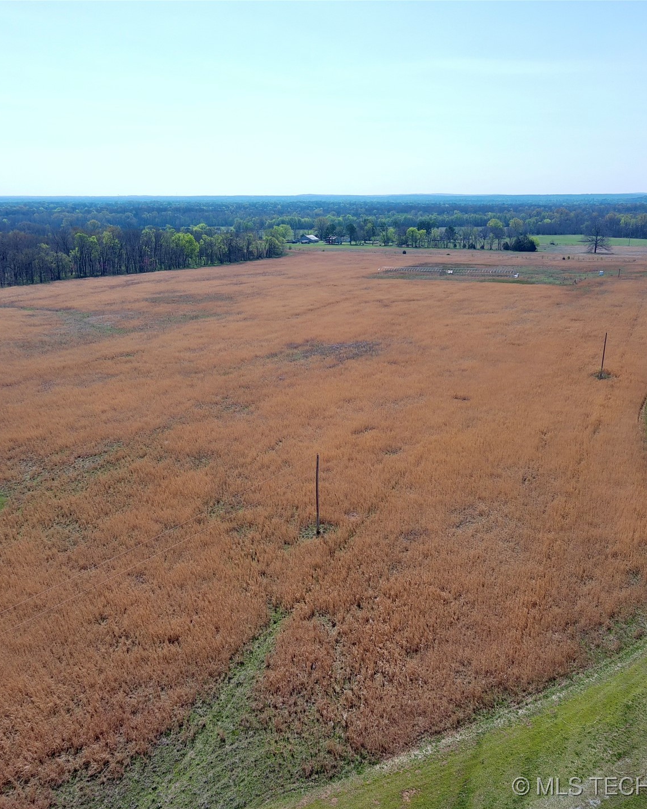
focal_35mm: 30
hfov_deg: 48.5
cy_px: 405
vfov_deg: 58.8
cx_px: 318
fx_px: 718
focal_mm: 6.67
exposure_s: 1/2959
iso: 100
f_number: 1.9
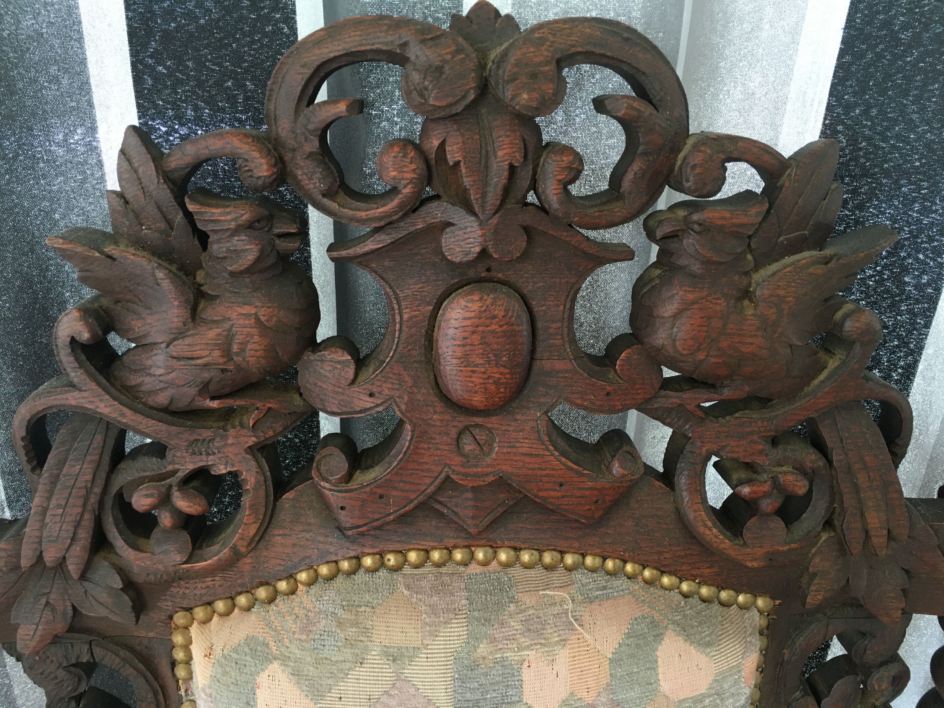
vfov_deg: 48.2
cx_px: 472
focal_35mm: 29
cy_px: 354
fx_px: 791
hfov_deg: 61.7
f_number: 2.2
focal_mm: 4.15
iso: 125
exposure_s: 1/33
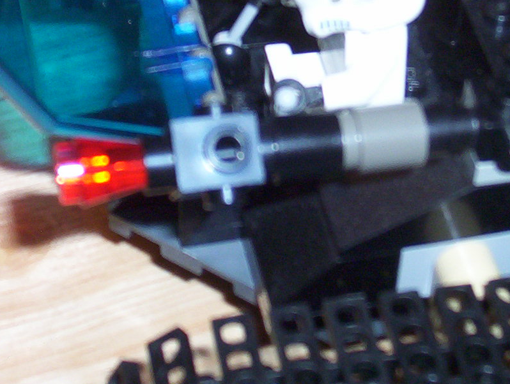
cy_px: 101
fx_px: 1993
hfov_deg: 14.6
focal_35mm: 135
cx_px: 318
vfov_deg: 11.0
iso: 140
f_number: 3.26
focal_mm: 8.74
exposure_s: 1/80.5
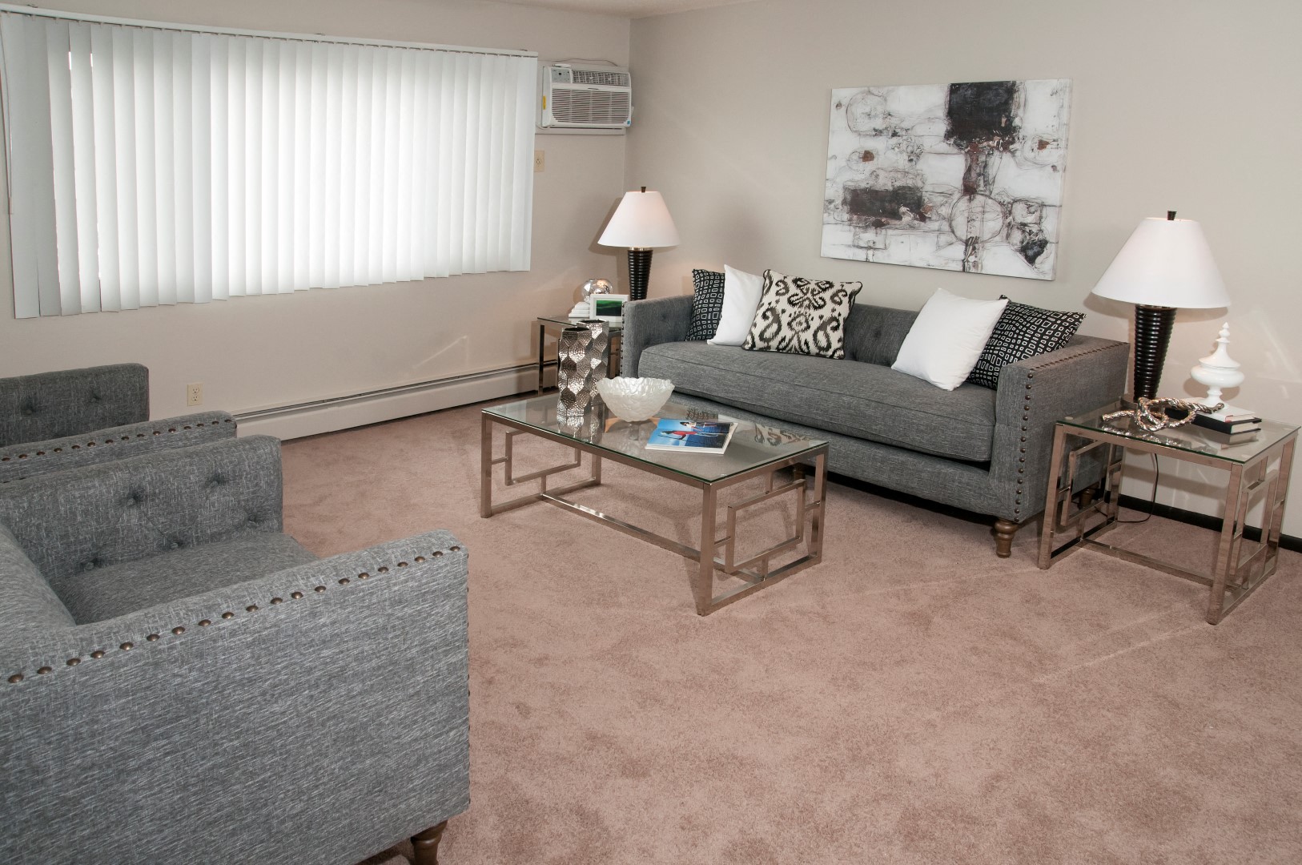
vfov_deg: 50.3
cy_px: 432
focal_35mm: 26
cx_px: 651
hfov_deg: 70.5
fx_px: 921
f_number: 13
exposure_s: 1/50
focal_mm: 17
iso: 400
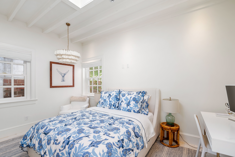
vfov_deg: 73.7
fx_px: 104
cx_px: 118
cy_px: 78
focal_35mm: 16
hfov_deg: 96.8
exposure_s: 1/15
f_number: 8
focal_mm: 16
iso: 400
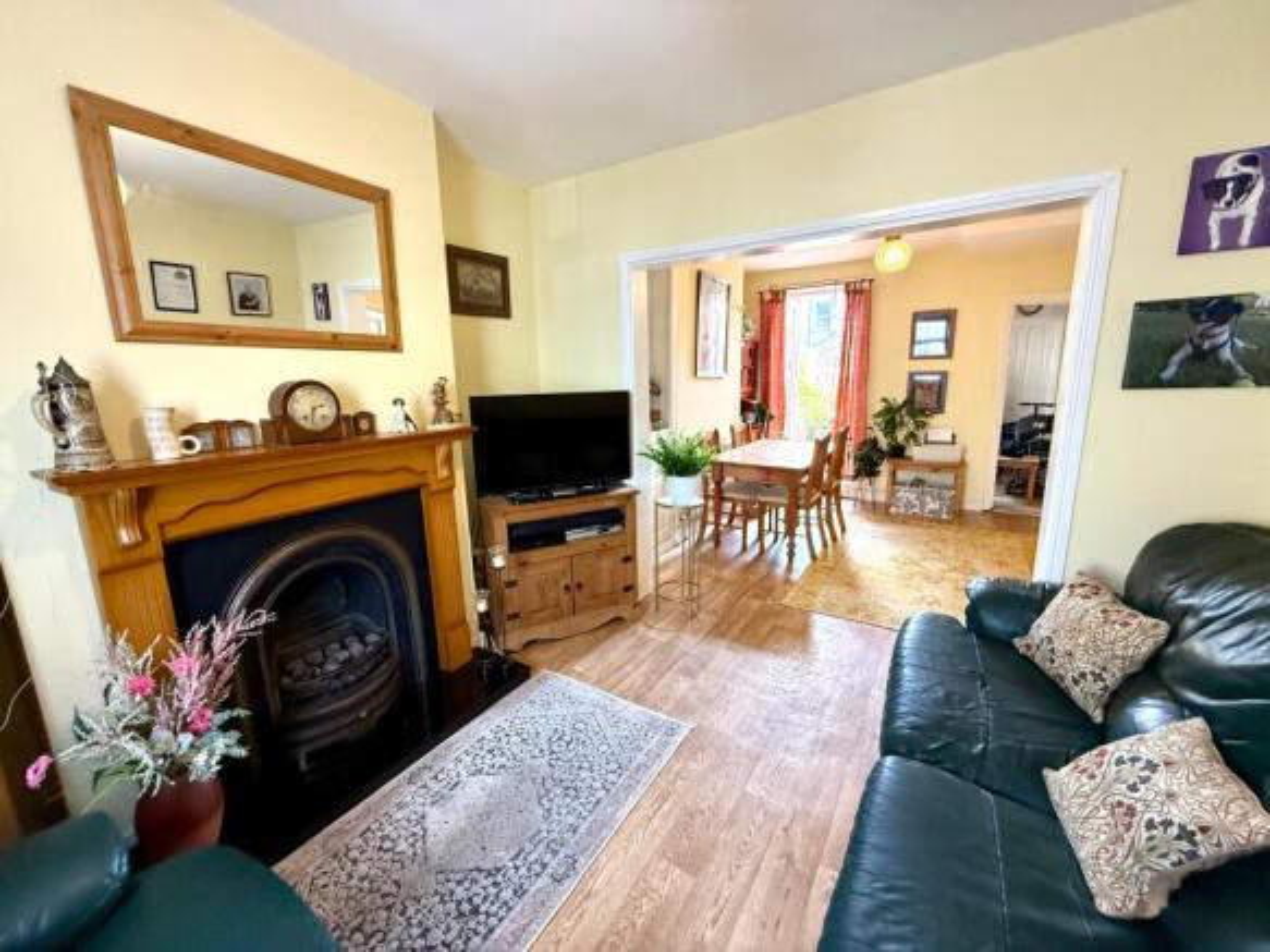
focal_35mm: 14
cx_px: 635
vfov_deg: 85.7
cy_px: 476
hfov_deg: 102.1
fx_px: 514
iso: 320
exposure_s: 1/88
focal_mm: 2.22
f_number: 2.2
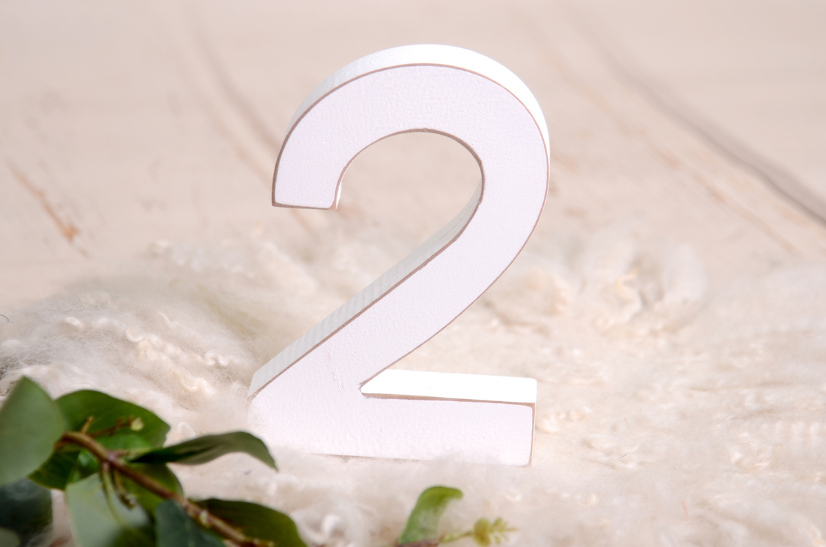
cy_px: 274
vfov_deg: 9.6
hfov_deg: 14.4
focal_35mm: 142
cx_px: 413
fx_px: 3263
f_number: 4.5
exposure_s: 1/100
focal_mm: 95
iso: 250
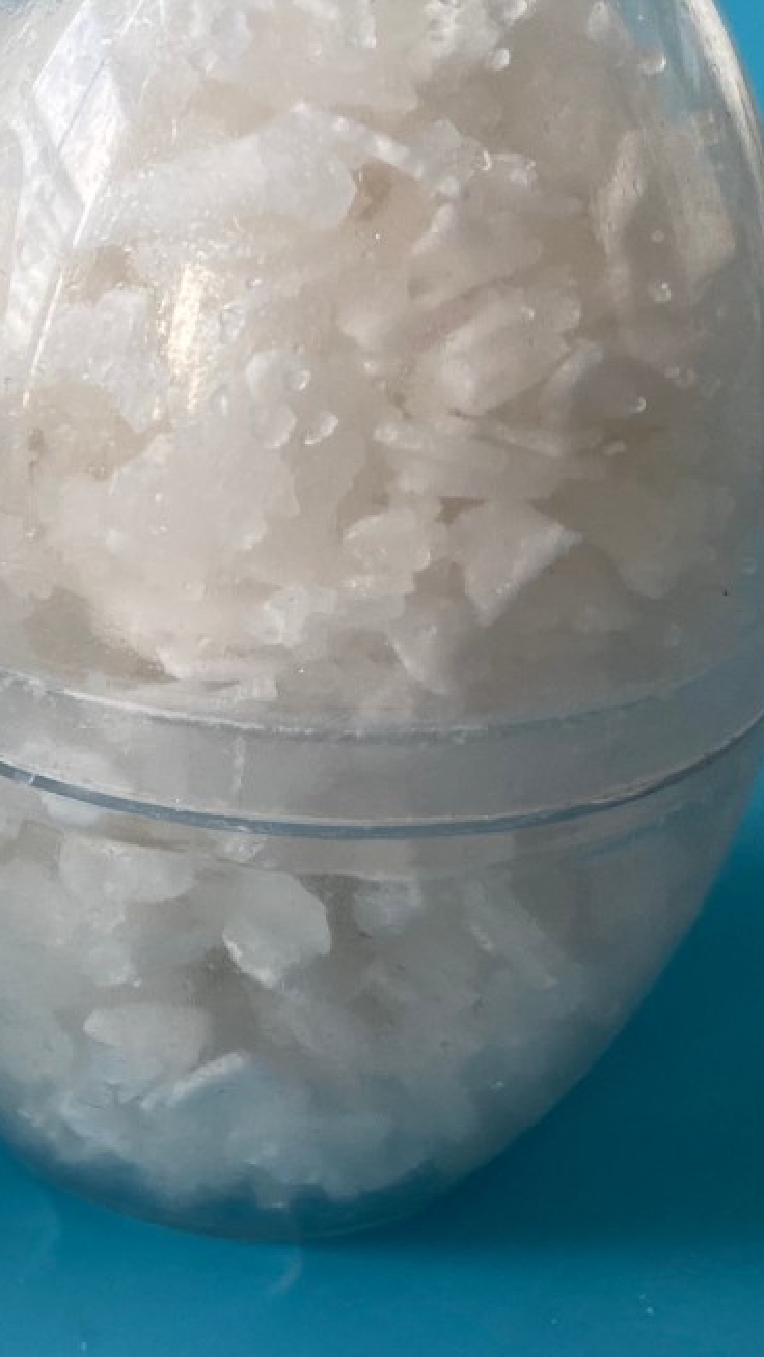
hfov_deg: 17.1
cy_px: 634
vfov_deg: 32.3
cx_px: -313
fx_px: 2340
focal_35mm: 65
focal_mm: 4.25
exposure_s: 1/122
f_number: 1.8
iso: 100
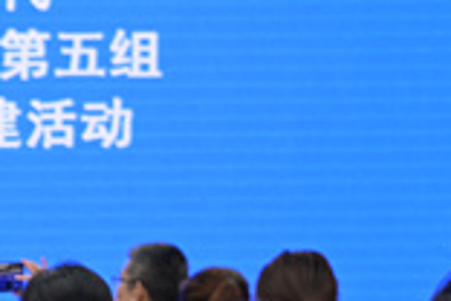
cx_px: -283
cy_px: 457
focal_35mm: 168
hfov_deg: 11.6
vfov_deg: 8.0
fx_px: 2105
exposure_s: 1/80
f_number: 4
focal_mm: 35
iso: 560
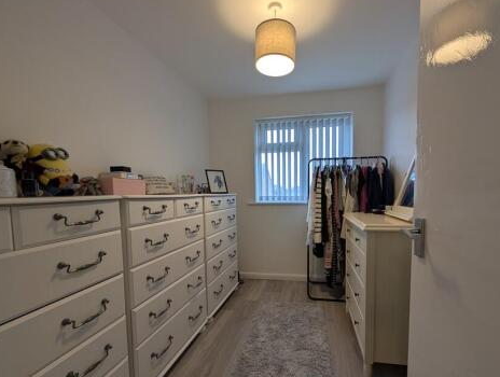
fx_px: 217
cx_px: 272
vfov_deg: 81.7
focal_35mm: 15
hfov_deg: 97.8
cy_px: 207
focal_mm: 2.02
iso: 74
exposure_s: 1/100
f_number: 1.7
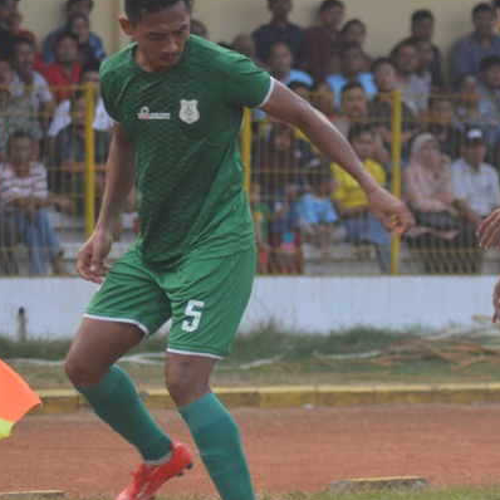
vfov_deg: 4.7
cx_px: 315
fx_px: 6063
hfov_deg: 4.7
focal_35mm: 371
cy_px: 288
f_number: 4.2
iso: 640
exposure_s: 1/500
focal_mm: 116
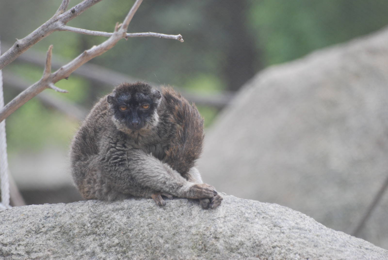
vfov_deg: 3.1
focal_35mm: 450
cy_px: 130
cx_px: 194
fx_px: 4856
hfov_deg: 4.6
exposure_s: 1/320
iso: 400
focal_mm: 300
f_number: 5.6
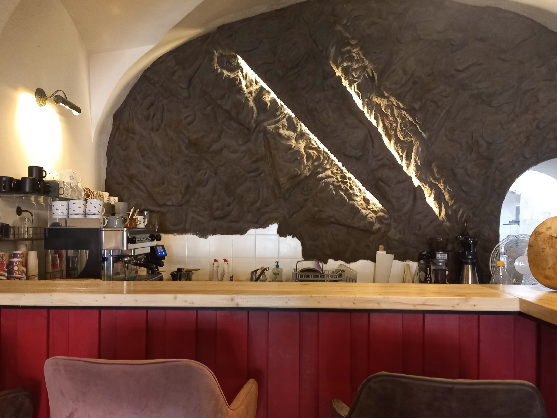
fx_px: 499
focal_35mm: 31
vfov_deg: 45.3
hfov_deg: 58.3
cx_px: 287
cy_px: 245
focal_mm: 4.6
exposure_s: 1/25
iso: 320
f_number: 1.8
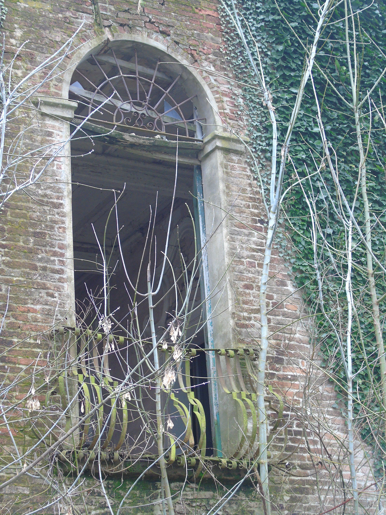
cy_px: 258
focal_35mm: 82
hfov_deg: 18.0
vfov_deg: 23.8
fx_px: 1219
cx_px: 193
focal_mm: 15
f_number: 4.1
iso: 100
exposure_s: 1/30
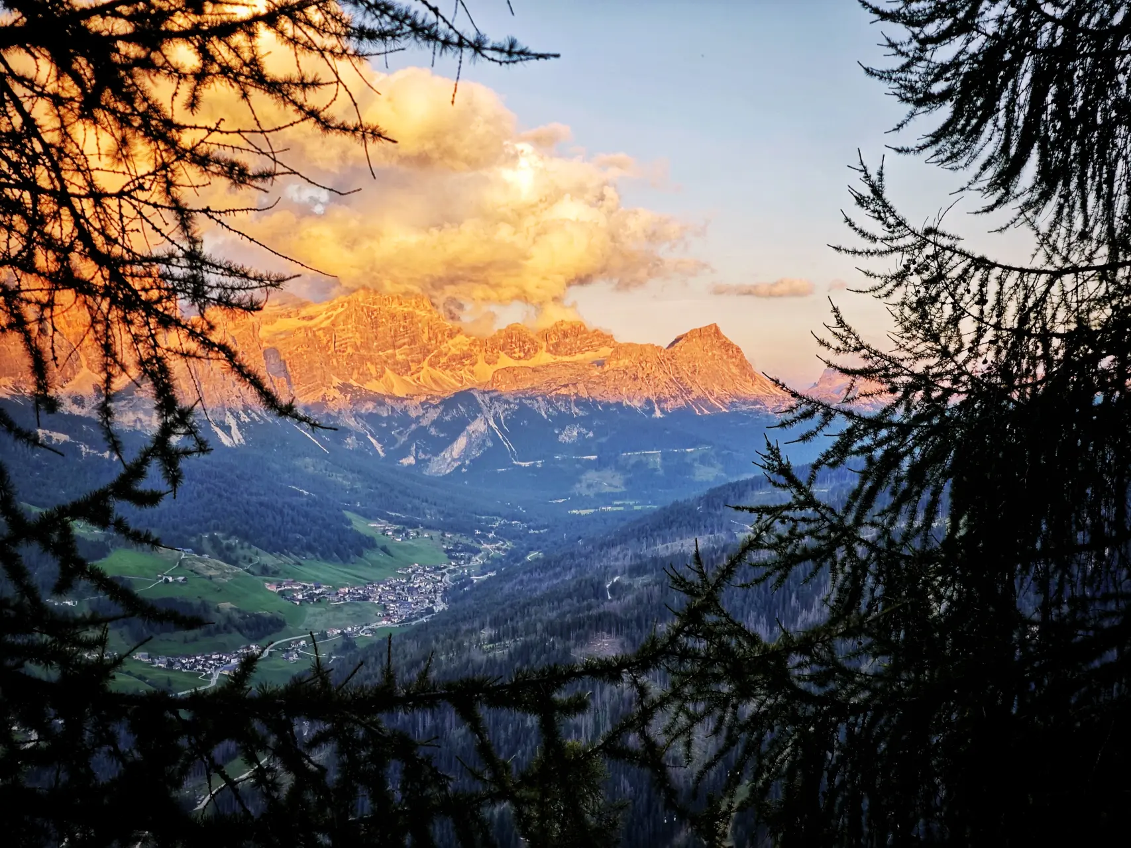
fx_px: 1503
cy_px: 424
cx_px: 566
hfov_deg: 41.2
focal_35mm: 46
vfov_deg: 31.5
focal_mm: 6.55
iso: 50
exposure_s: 1/387
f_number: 1.6
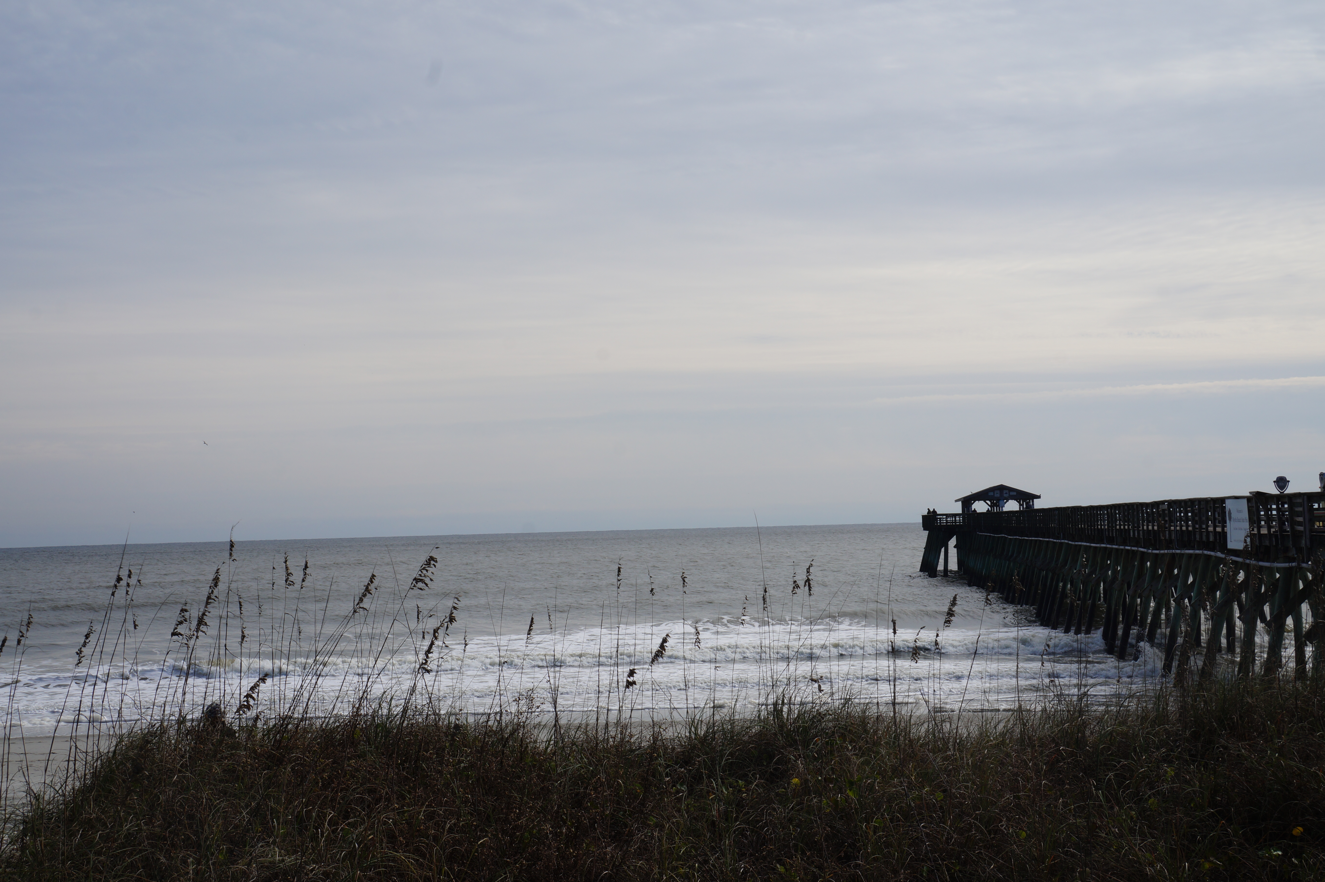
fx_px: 1766
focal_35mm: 48
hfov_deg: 41.1
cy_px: 441
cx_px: 662
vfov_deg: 28.0
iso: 100
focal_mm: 32
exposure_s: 1/160
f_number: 16
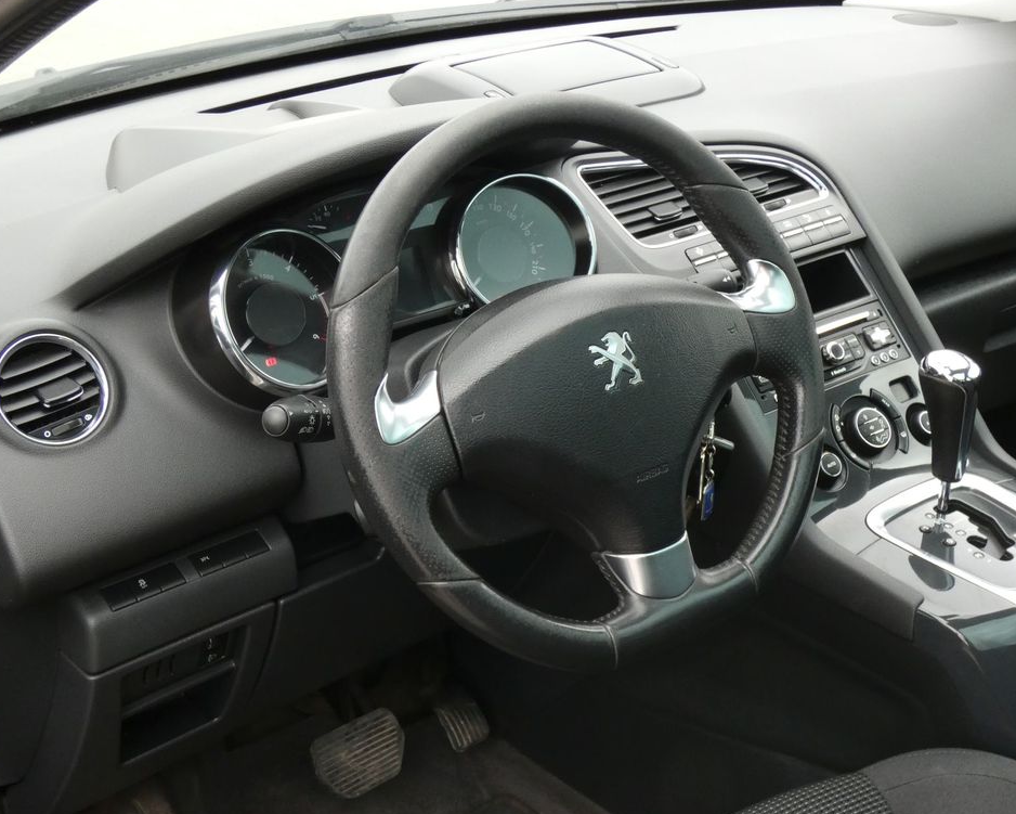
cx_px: 540
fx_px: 1474
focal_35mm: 49
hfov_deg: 38.0
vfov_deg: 30.9
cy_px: 403
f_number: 5
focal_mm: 8.2
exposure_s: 1/80
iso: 400
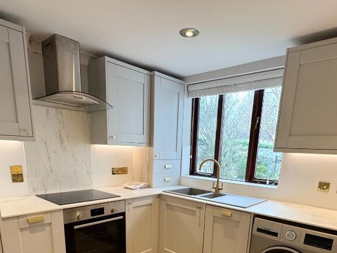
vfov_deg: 50.7
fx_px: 243
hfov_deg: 69.3
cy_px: 211
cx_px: 177
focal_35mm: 25
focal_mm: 2.22
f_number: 2.2
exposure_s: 1/100
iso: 200
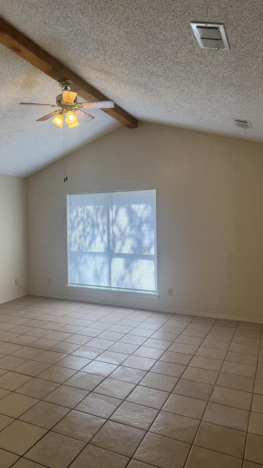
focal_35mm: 27
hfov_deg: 42.3
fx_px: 335
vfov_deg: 69.8
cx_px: 85
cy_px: 230
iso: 80
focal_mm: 6.76
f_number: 1.78
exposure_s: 1/167
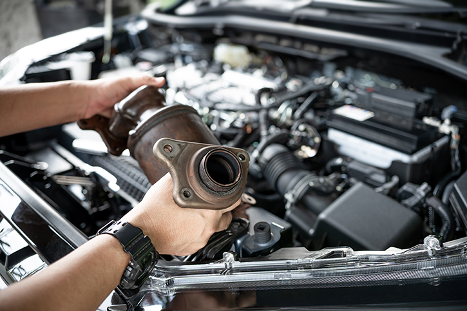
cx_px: 234
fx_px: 454
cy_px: 156
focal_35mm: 35
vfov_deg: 37.8
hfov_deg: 54.4
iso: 200
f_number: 2.8
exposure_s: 1/100
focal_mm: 35
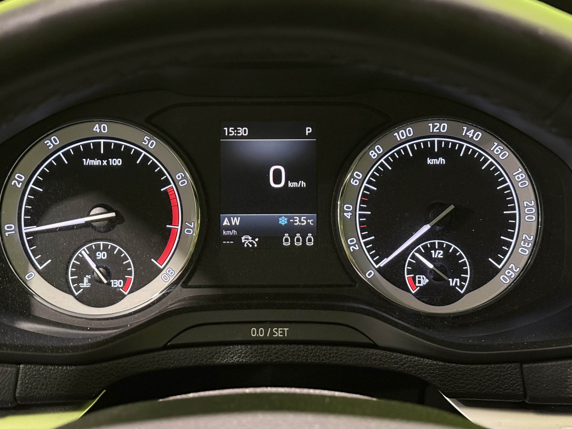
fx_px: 892
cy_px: 196
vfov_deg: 27.0
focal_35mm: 54
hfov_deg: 35.5
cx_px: 265
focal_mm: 6.76
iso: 800
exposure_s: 1/22
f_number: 1.78
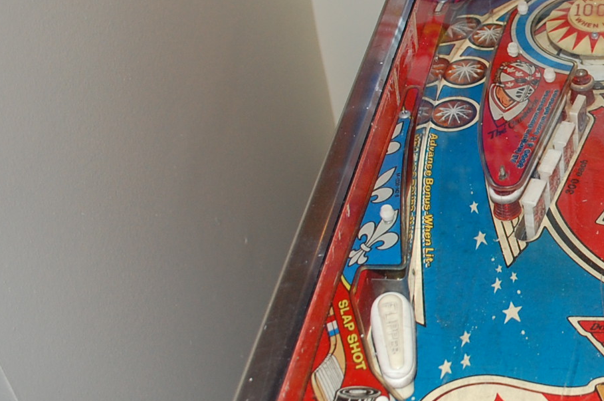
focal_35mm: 67
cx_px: 699
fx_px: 1122
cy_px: 145
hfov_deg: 27.1
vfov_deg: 20.2
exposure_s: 1/60
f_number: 3.5
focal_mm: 18
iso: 400
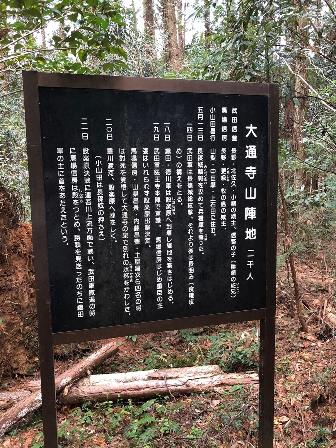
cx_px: 169
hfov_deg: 48.2
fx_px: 375
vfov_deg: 61.7
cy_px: 227
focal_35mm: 29
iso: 100
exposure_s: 1/15
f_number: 1.8
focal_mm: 3.99
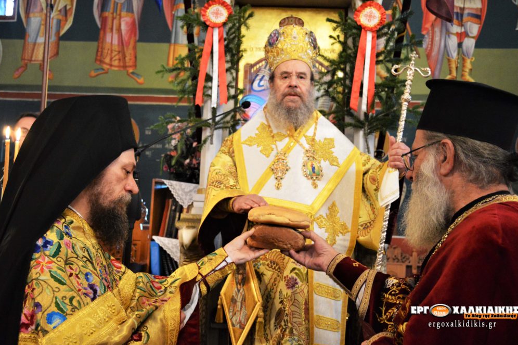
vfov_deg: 35.9
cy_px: 176
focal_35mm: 37
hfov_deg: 51.9
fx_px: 532
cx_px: 254
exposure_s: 1/30
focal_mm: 24
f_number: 3.8
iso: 3200
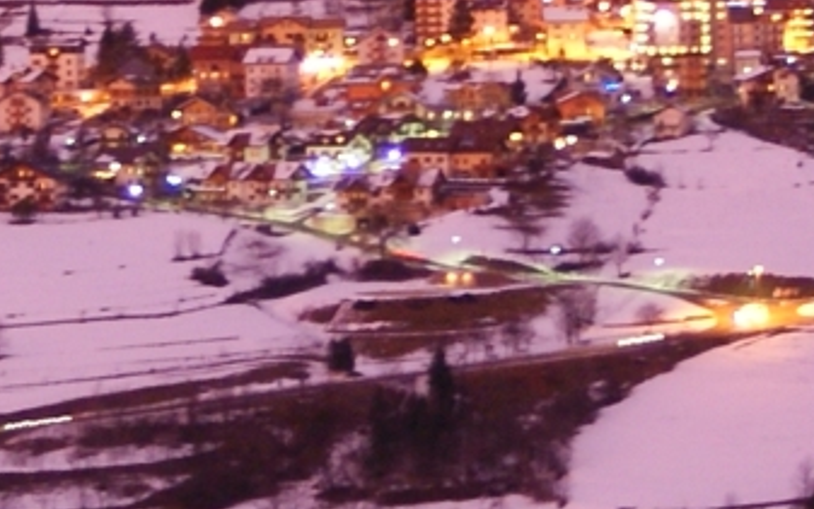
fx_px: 6767
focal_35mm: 305
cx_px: 343
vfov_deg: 4.3
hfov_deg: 6.9
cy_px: -28
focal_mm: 35
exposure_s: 1
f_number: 3.5
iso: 400
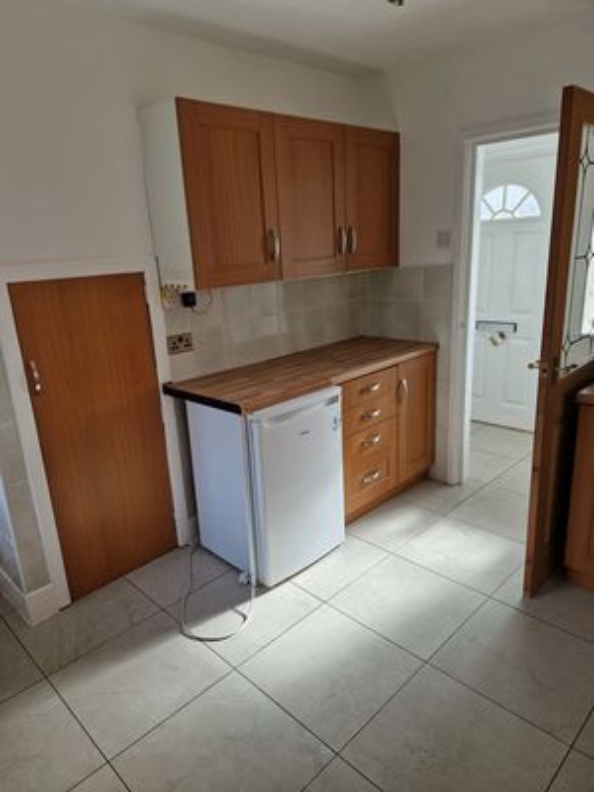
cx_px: 297
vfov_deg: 73.9
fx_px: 526
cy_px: 396
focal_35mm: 23
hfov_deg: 58.9
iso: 80
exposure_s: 1/180
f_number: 1.8
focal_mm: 5.4
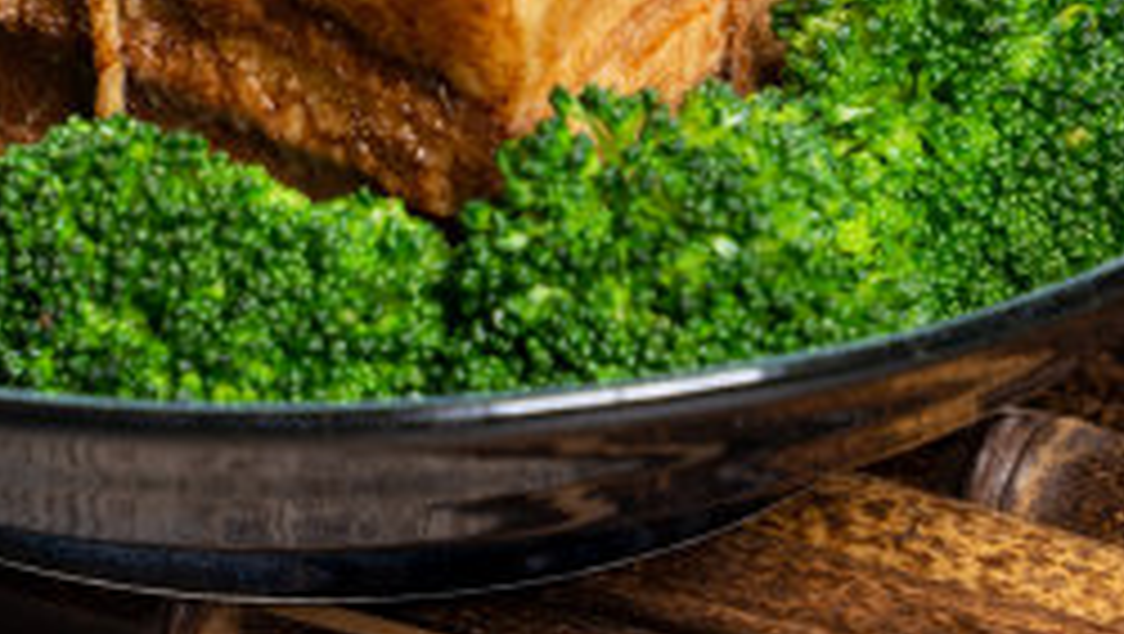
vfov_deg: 2.1
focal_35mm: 584
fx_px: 17417
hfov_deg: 3.7
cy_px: -238
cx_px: 247
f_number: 9
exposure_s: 1/60
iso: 100
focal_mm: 228
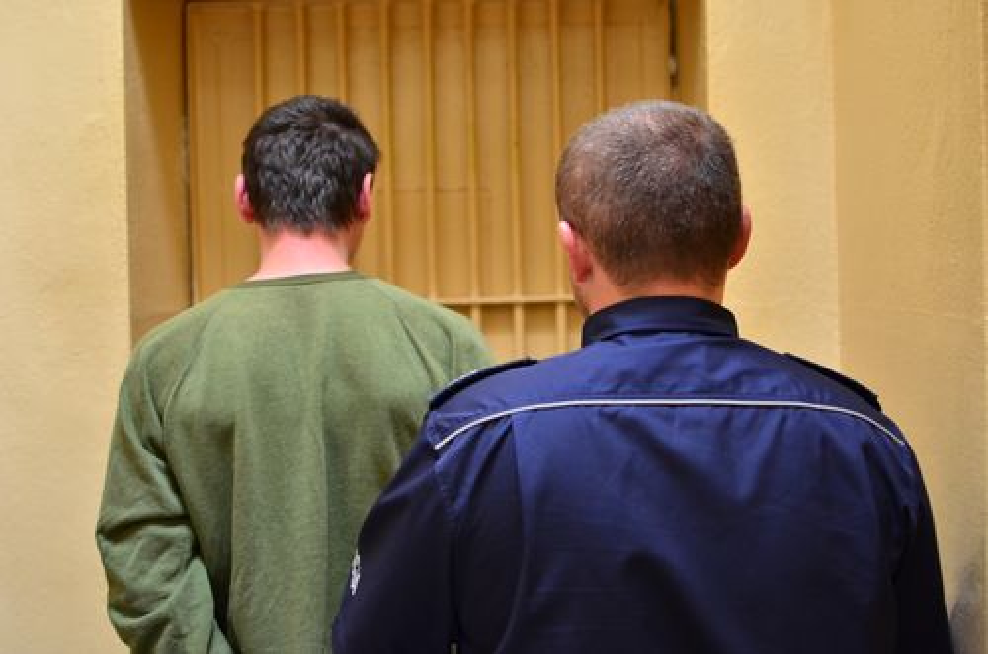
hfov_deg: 37.9
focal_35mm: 52
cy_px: 327
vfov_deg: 25.6
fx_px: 1438
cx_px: 494
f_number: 2
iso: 800
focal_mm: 35
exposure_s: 1/250
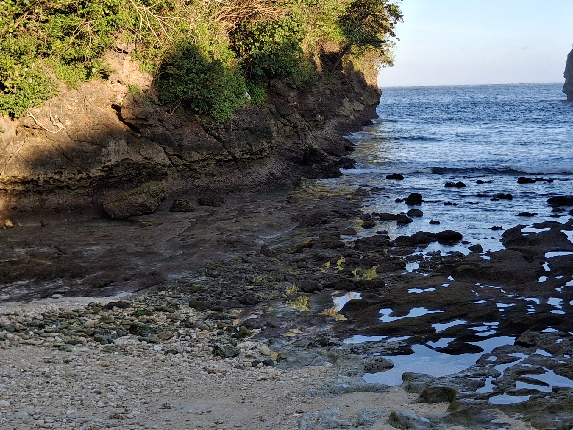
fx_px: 877
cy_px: 106
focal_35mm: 53
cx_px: 341
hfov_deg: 36.1
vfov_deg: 27.1
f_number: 1.8
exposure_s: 1/866
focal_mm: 4.69
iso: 32
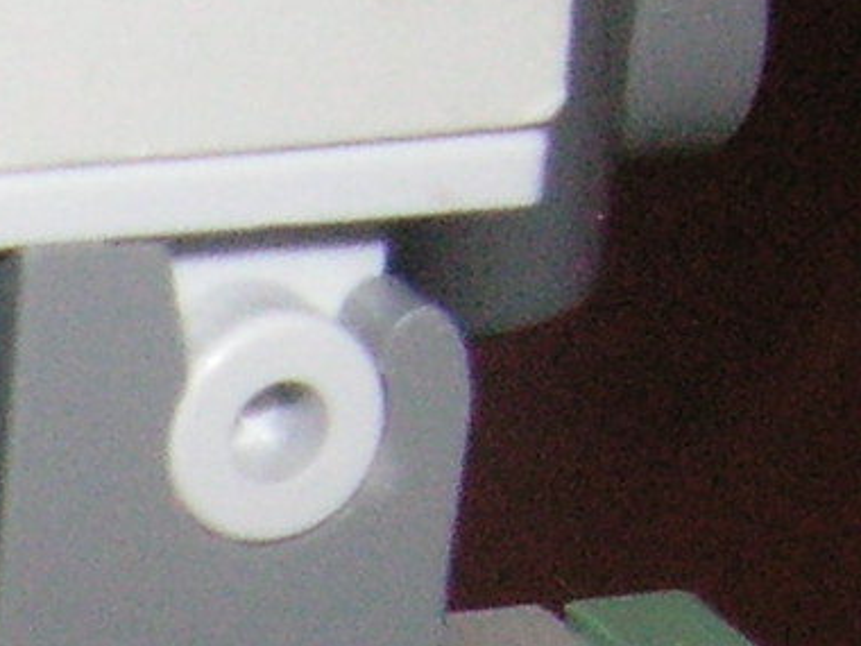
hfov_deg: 7.2
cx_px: -1276
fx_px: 6367
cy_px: 1625
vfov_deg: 5.6
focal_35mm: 256
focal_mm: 6.3
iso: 160
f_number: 6.6
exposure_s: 1/45
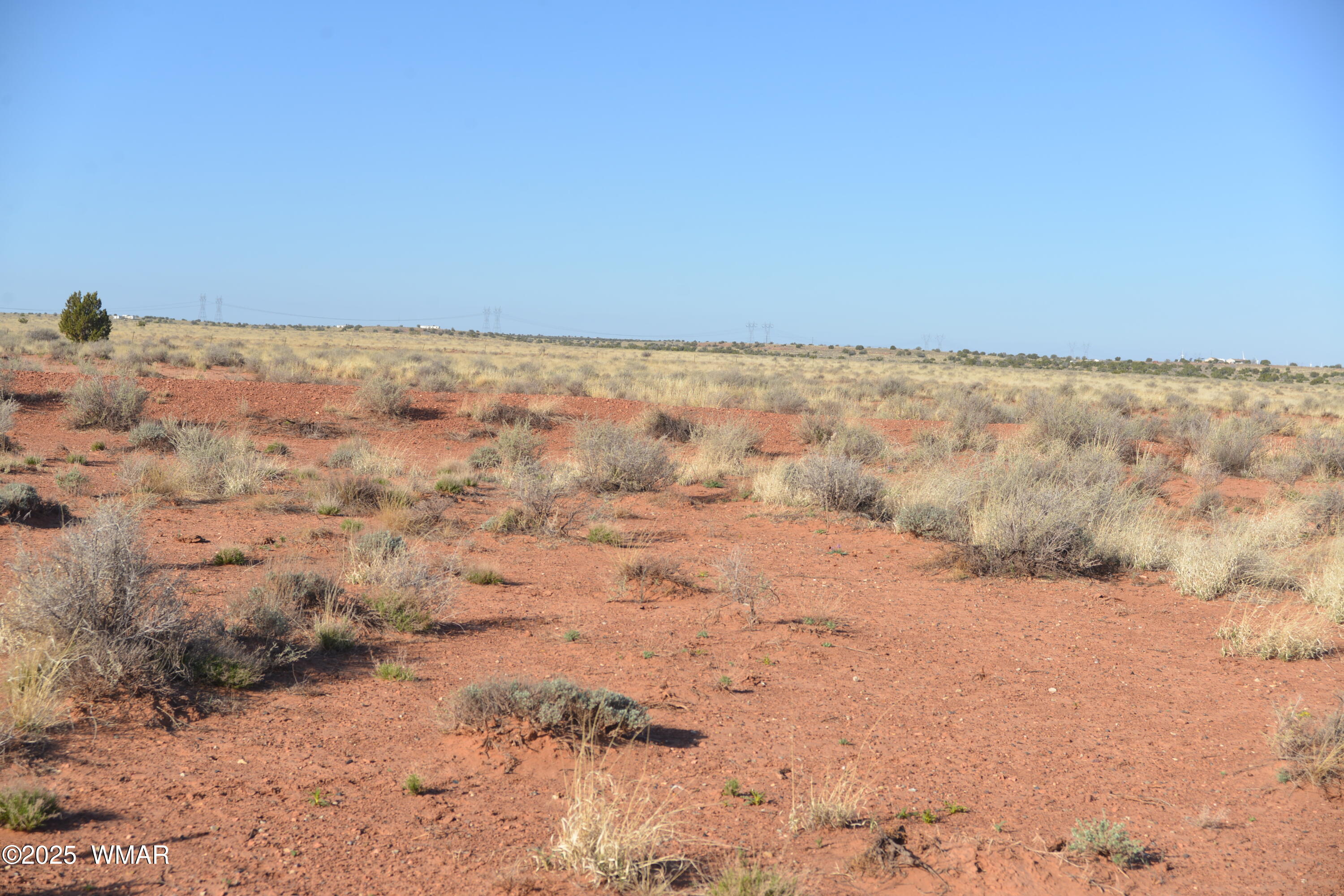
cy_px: 448
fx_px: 1867
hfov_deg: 39.6
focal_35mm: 50
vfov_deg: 27.0
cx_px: 672
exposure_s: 1/250
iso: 110
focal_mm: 50
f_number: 8
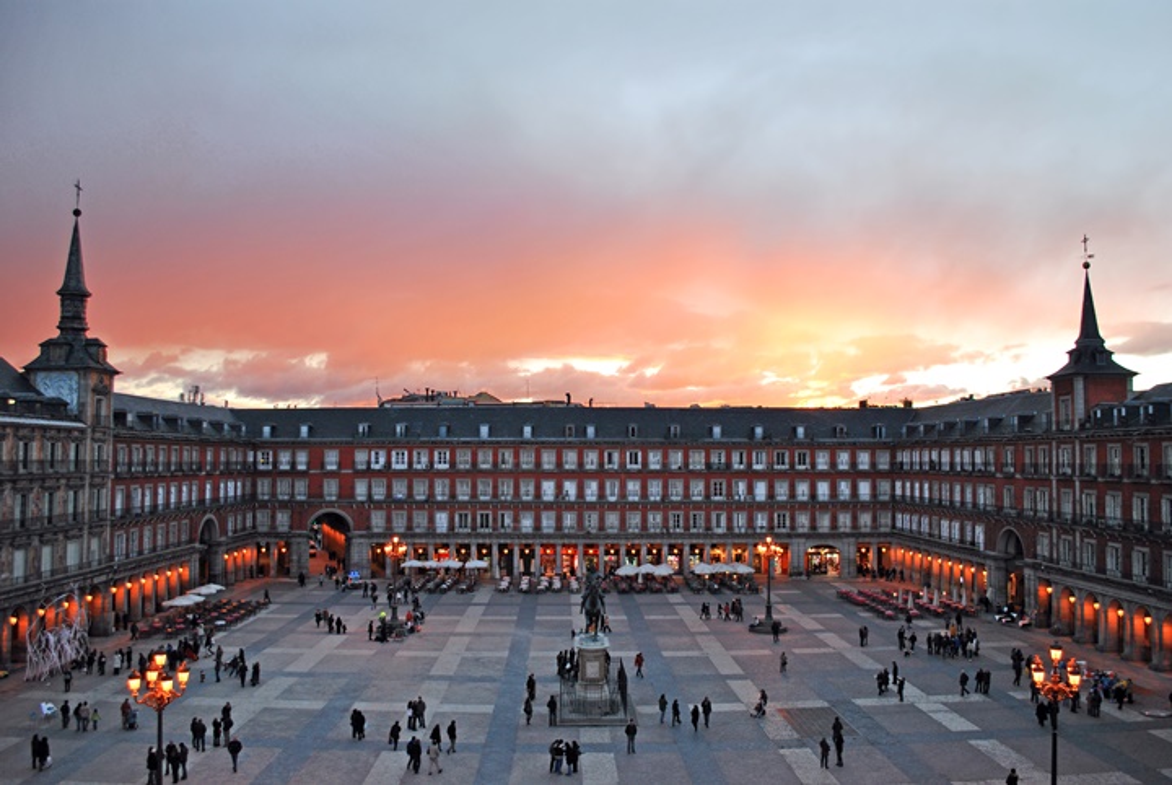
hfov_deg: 67.3
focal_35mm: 27
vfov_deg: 48.1
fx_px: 880
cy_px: 392
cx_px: 586
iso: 200
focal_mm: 18
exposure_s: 1/80
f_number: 4.5
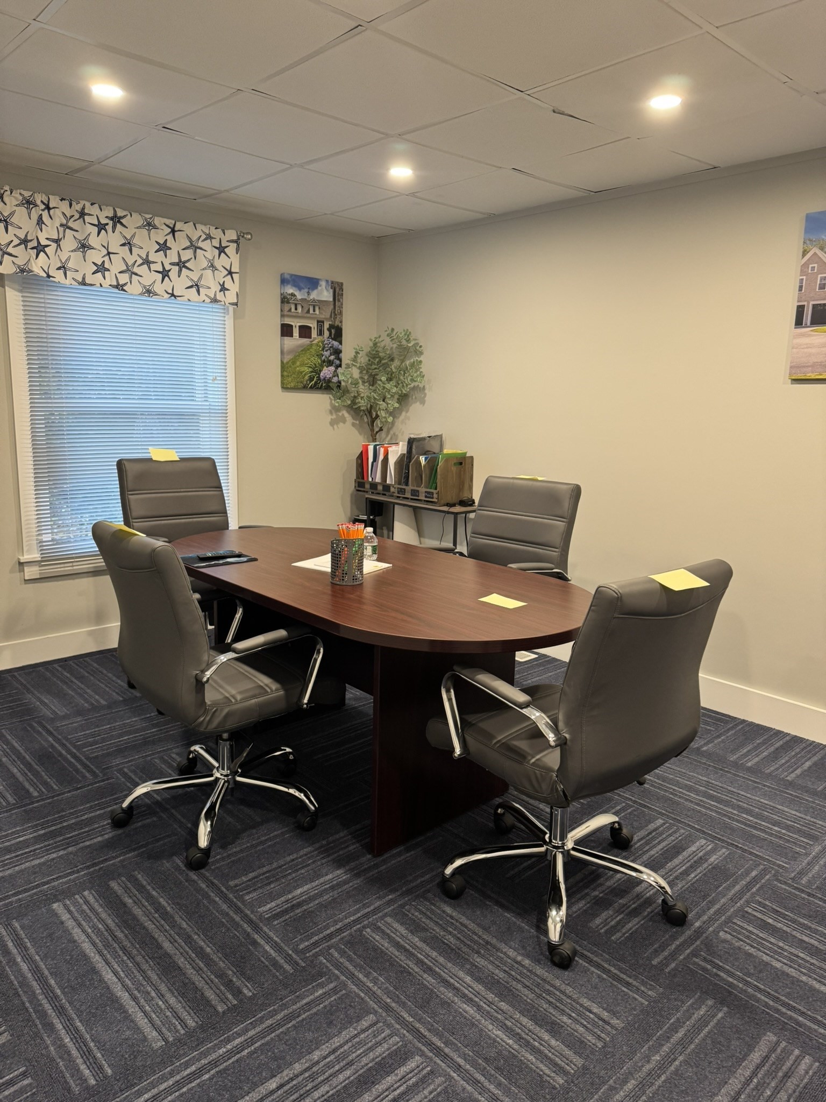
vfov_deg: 71.6
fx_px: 764
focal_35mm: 24
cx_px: 413
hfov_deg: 56.8
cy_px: 551
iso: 200
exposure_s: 1/60
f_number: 1.78
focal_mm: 6.76
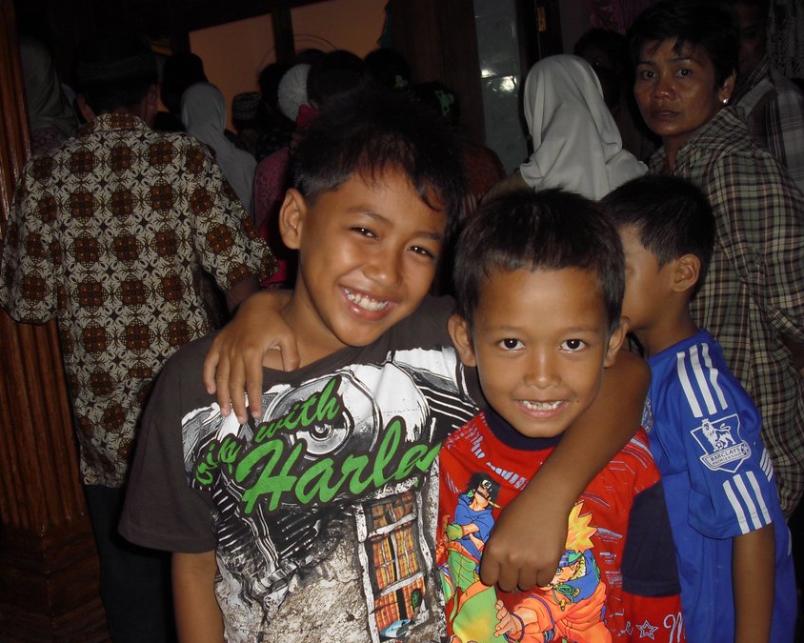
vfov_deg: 33.4
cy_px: 352
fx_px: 1071
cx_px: 395
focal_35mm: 45
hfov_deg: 41.2
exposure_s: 1/60
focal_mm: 6.2
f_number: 2.8
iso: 100
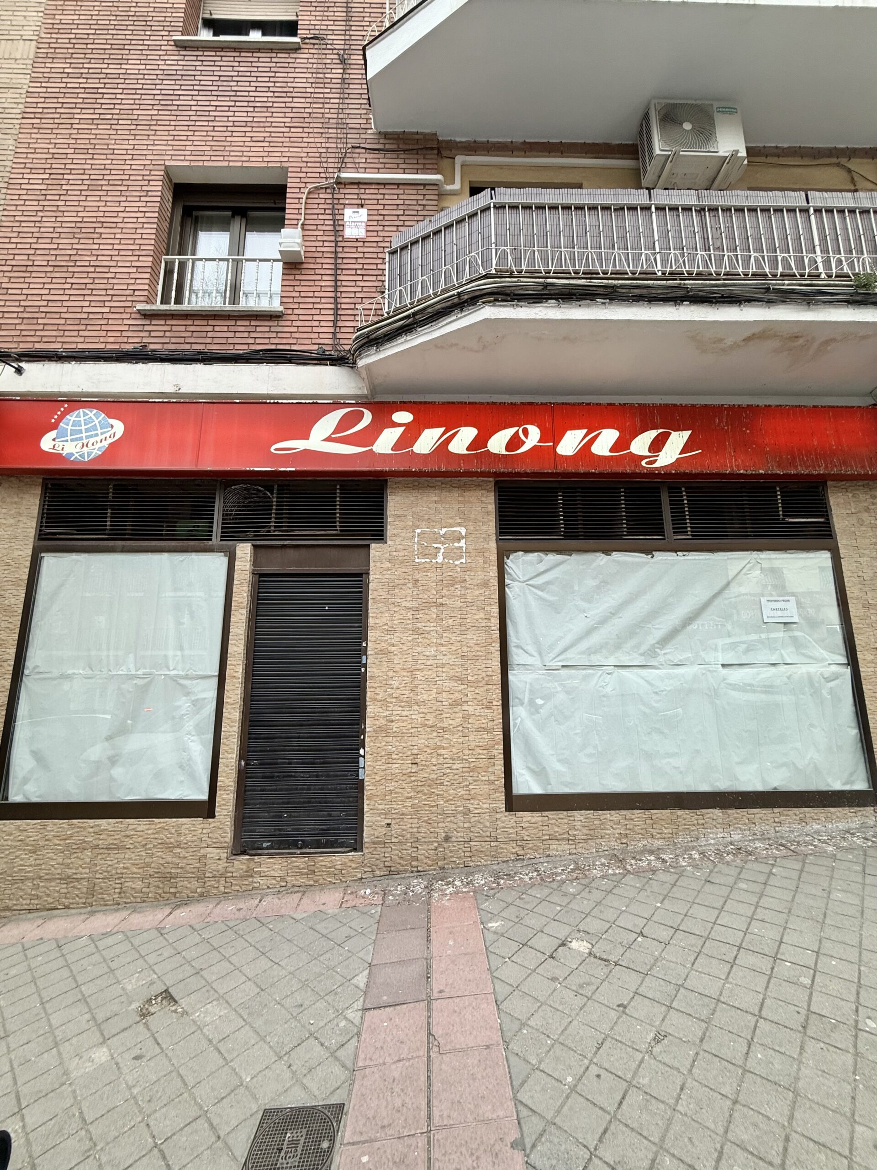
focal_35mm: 14
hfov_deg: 85.7
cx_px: 438
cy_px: 585
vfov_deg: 102.1
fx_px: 473
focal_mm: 2.22
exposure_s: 1/100
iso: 100
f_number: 2.2
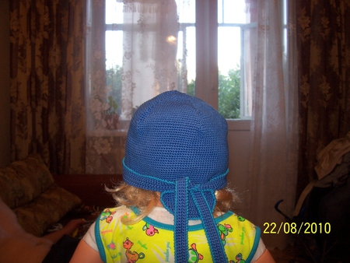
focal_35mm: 34
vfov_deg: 41.8
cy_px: 132
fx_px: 344
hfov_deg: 53.9
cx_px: 175
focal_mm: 5.6
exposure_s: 1/60
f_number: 2.7
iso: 125
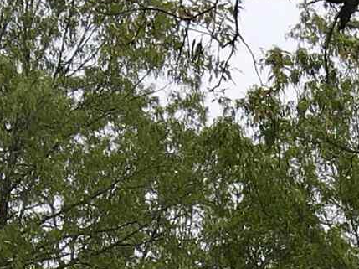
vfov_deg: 7.8
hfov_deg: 11.3
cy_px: 700
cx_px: 446
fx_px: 1782
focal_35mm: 172
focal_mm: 4.5
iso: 100
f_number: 2.8
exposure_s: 1/400
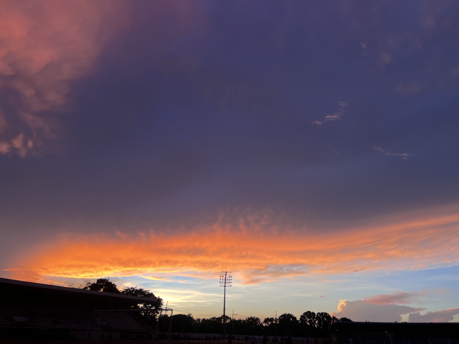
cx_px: 230
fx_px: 345
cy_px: 172
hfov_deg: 67.3
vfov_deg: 53.1
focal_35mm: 26
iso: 32
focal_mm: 5.7
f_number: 1.5
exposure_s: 1/121
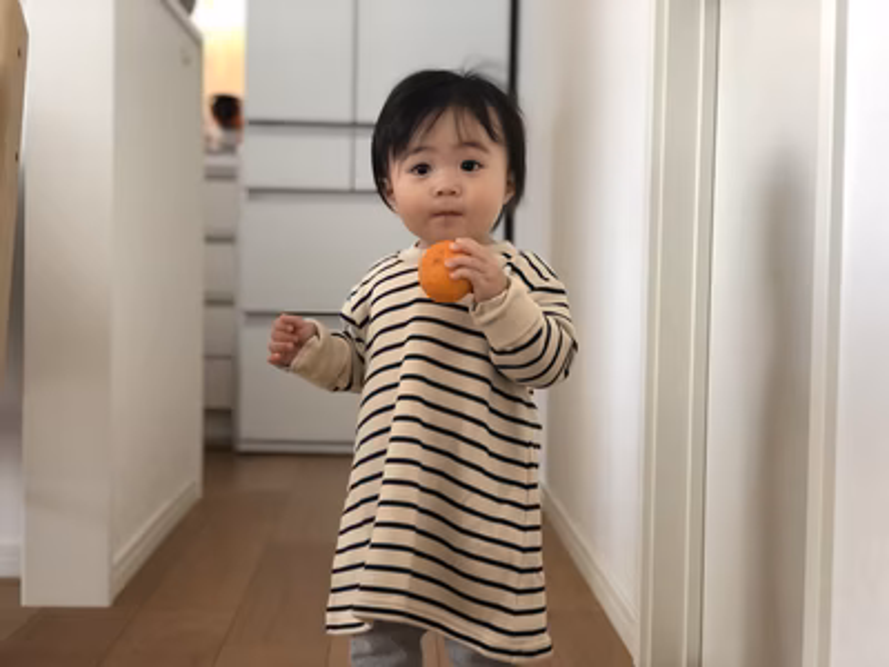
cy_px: 334
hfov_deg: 36.8
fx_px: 1335
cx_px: 444
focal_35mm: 52
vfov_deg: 28.0
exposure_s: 1/60
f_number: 2.4
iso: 64
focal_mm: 6
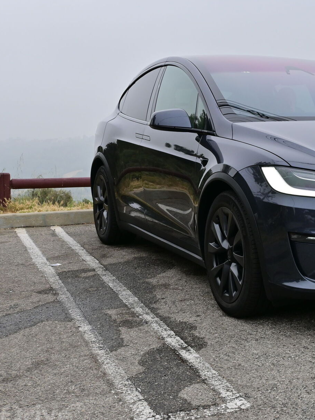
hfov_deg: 24.5
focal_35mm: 57
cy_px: 214
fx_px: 689
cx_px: 323
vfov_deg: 33.9
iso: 400
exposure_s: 1/400
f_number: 10
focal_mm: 25
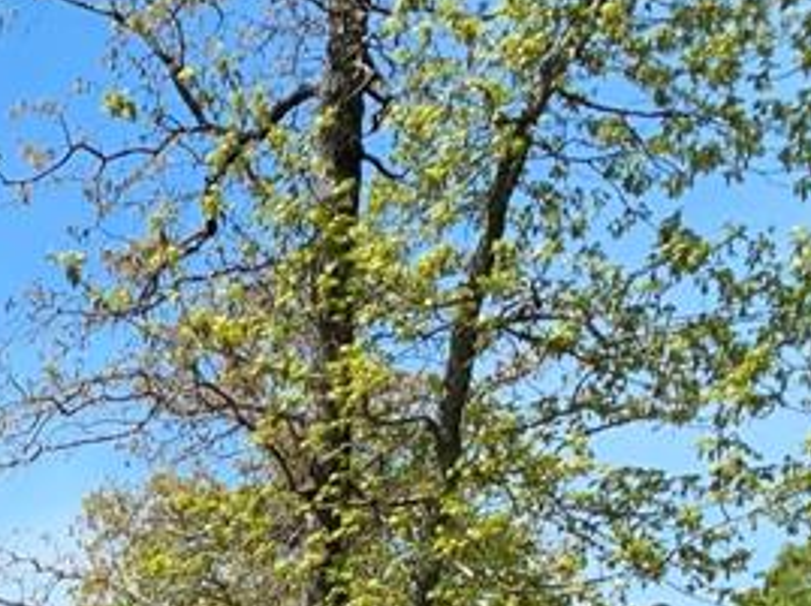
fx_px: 2316
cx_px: -594
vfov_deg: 13.6
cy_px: 1021
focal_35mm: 99
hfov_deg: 16.9
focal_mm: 4.25
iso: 25
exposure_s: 1/1314
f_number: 1.8
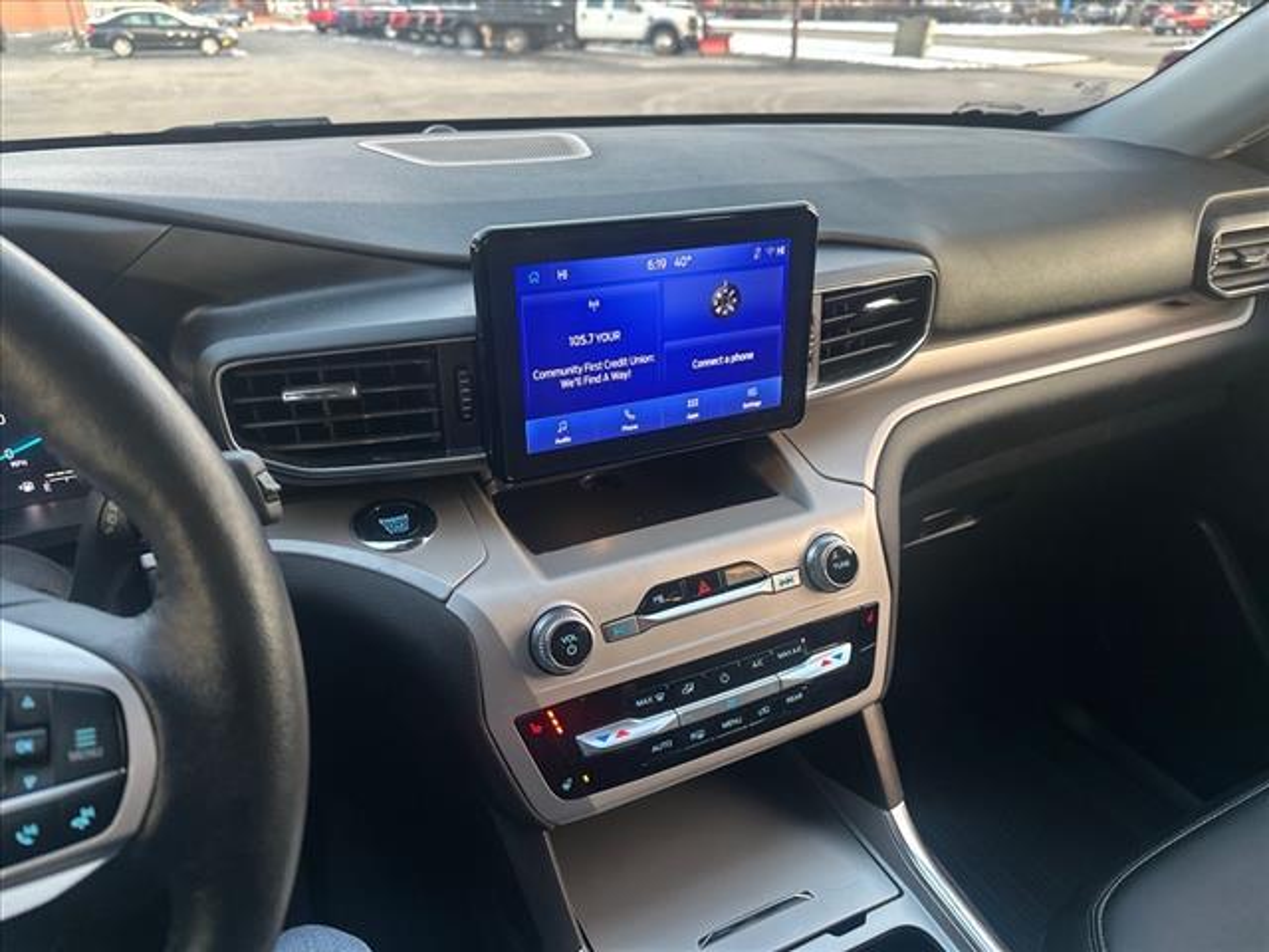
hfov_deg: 71.6
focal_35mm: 24
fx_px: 880
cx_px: 634
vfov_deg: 56.8
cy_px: 476
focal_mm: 6.86
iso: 400
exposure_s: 1/46
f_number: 1.78
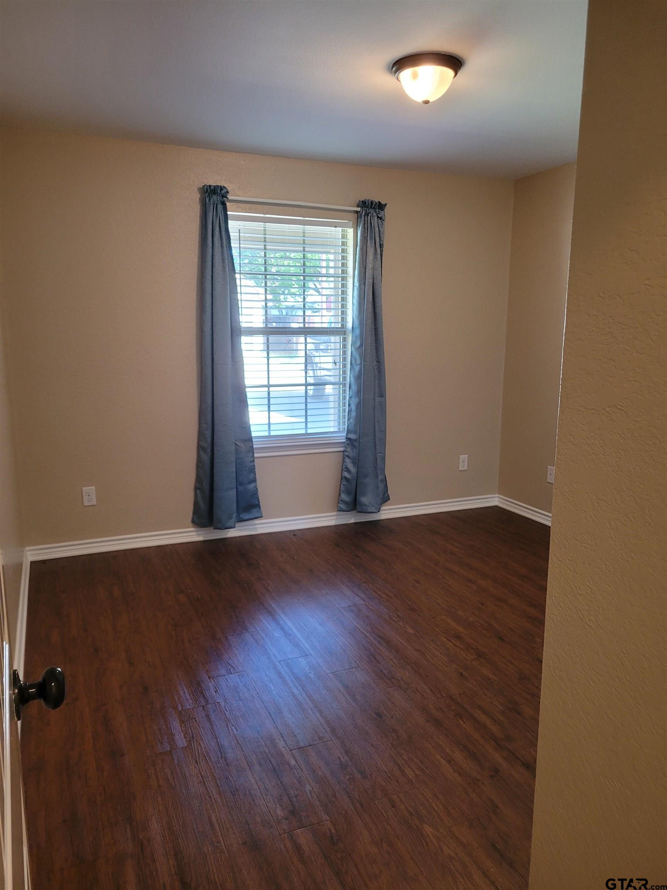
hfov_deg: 53.1
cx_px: 334
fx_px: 668
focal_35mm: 26
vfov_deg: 67.3
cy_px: 445
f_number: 1.8
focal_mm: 5.4
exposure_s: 1/40
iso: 200
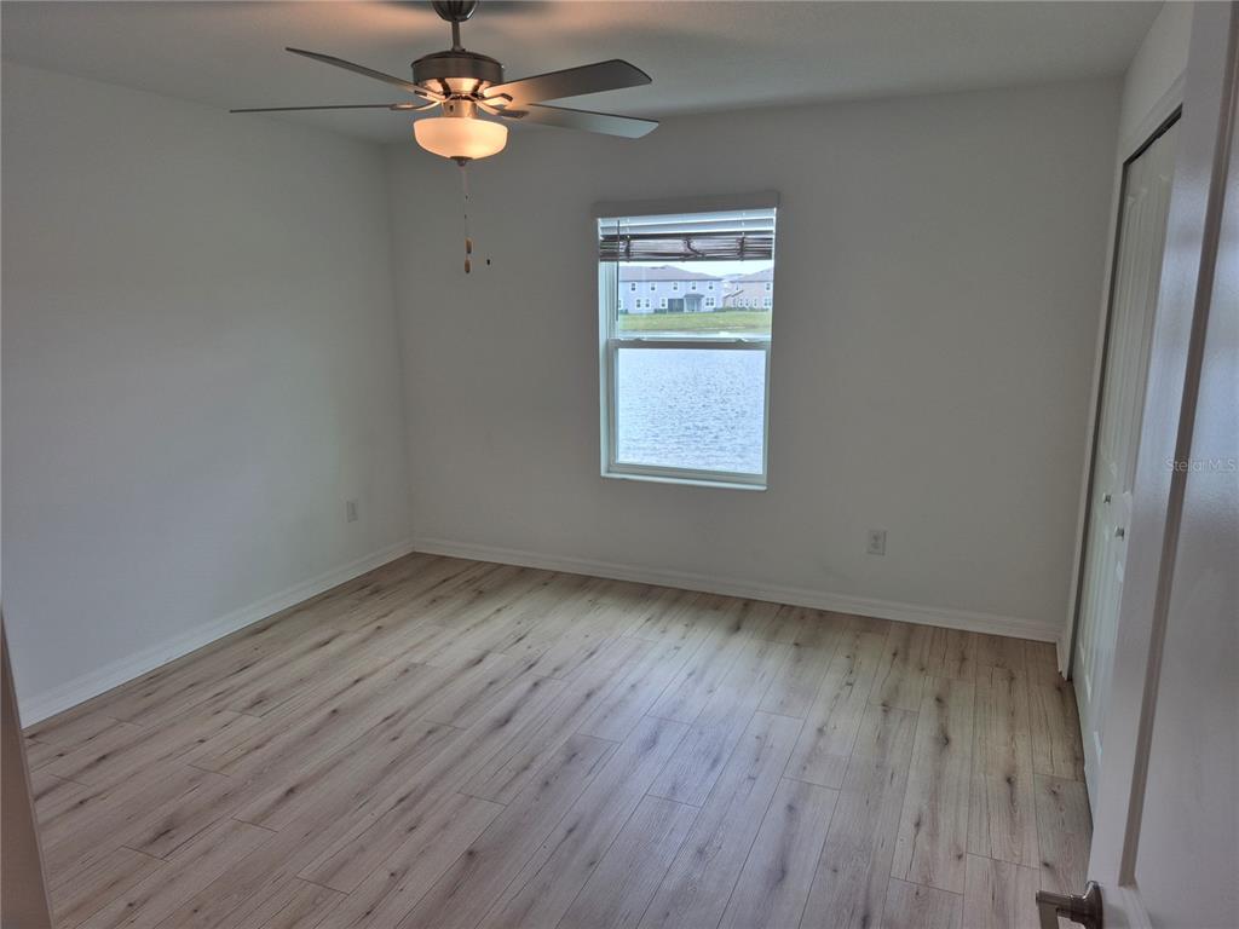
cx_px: 620
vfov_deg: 58.9
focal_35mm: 23
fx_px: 823
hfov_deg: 73.9
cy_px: 464
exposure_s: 1/181
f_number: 1.8
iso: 25
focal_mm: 5.4
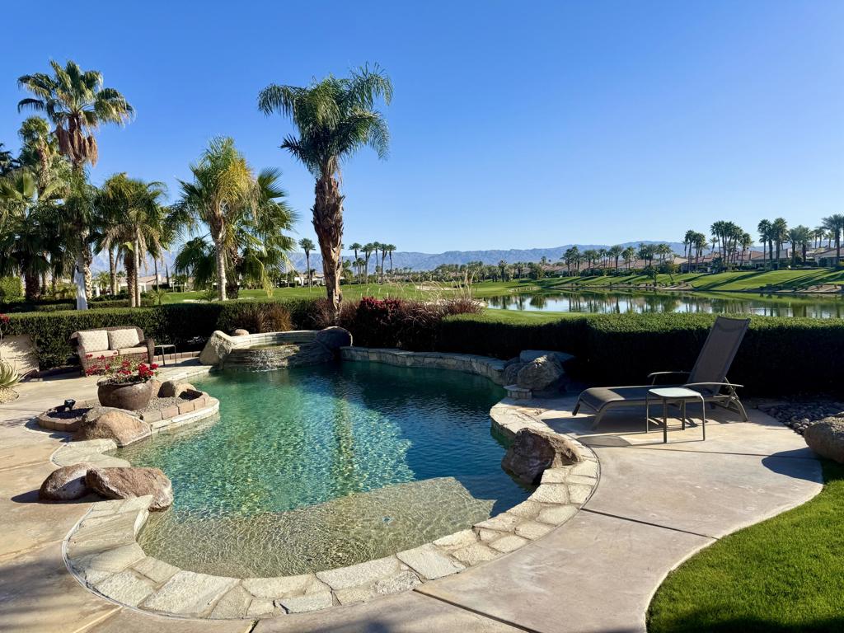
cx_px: 422
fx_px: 585
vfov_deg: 56.8
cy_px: 316
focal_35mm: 24
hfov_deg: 71.6
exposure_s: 1/5348
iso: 80
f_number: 1.78
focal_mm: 6.76
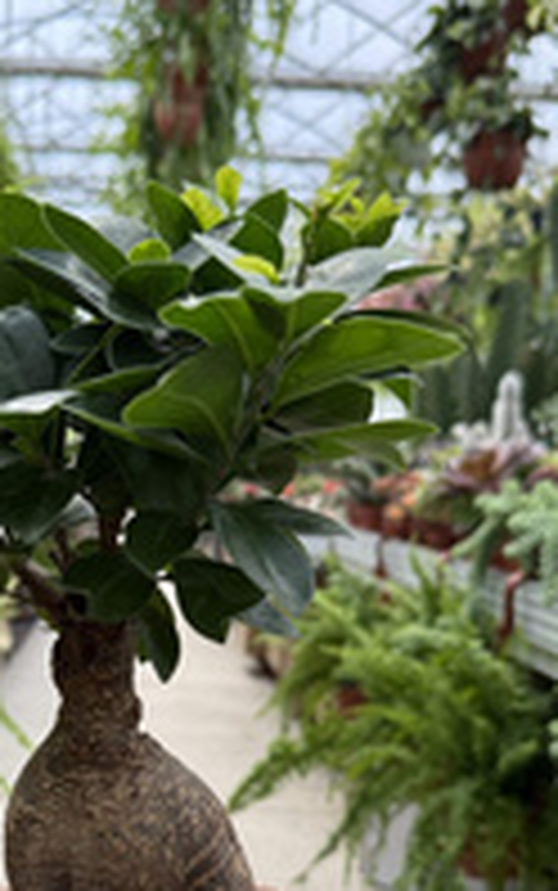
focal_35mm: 45
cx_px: 155
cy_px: 639
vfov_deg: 43.3
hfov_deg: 28.3
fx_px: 1093
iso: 100
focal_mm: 6.76
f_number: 1.78
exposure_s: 1/1060
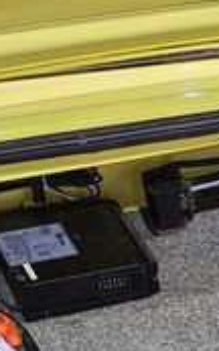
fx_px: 975
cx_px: 412
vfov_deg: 18.9
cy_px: 457
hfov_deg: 11.7
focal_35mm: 102
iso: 250
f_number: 1.8
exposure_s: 1/39
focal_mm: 5.4
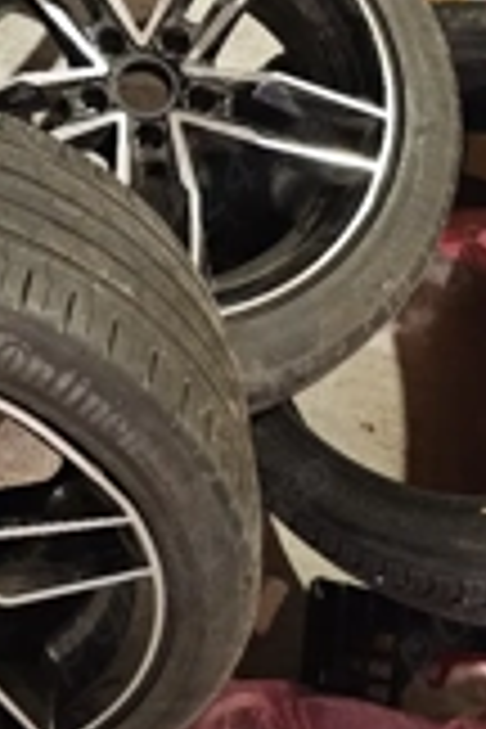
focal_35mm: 59
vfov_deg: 30.2
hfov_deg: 21.6
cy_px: -86
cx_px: -72
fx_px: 1195
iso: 640
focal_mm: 6.3
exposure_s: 1/25
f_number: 1.7
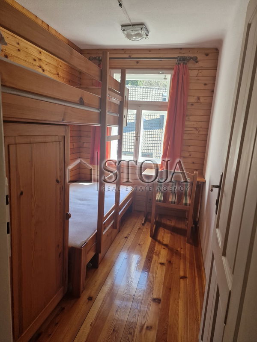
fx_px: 228
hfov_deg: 58.9
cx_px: 128
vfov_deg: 73.9
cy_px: 171
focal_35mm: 23
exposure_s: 1/180
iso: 200
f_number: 1.8
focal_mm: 6.4
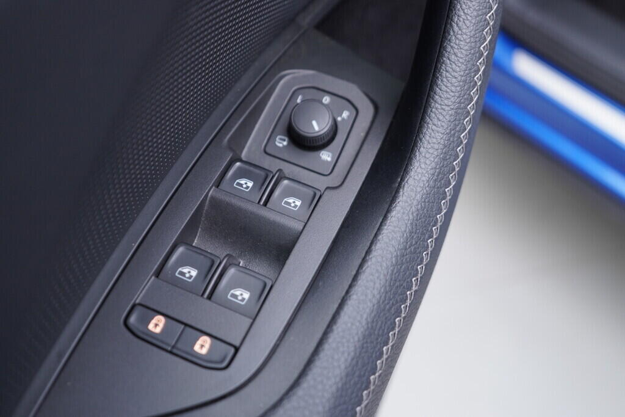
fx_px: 625
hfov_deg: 53.1
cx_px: 312
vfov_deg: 36.9
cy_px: 208
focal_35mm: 36
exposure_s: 1/40
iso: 200
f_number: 2.8
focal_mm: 24
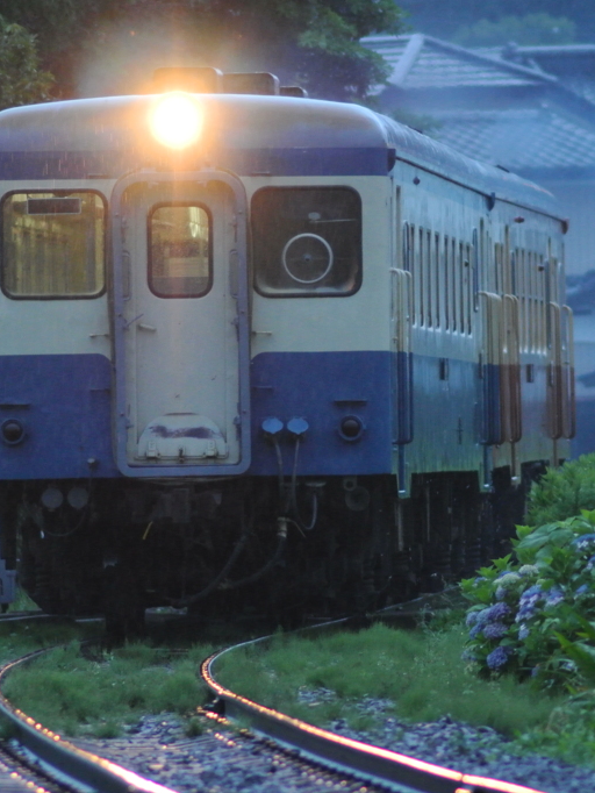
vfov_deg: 2.8
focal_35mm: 702
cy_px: 396
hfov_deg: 2.1
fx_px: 16078
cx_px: 328
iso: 800
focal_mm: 180
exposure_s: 1/125
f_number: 2.8
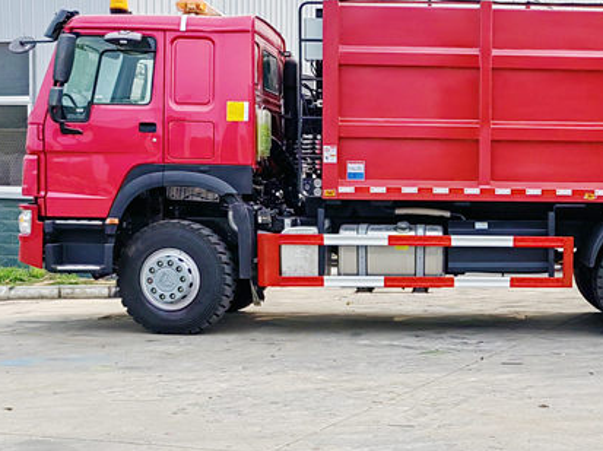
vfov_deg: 23.6
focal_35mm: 62
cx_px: 553
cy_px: 227
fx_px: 1079
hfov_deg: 29.8
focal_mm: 5.52
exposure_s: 1/4717
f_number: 1.9
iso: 50
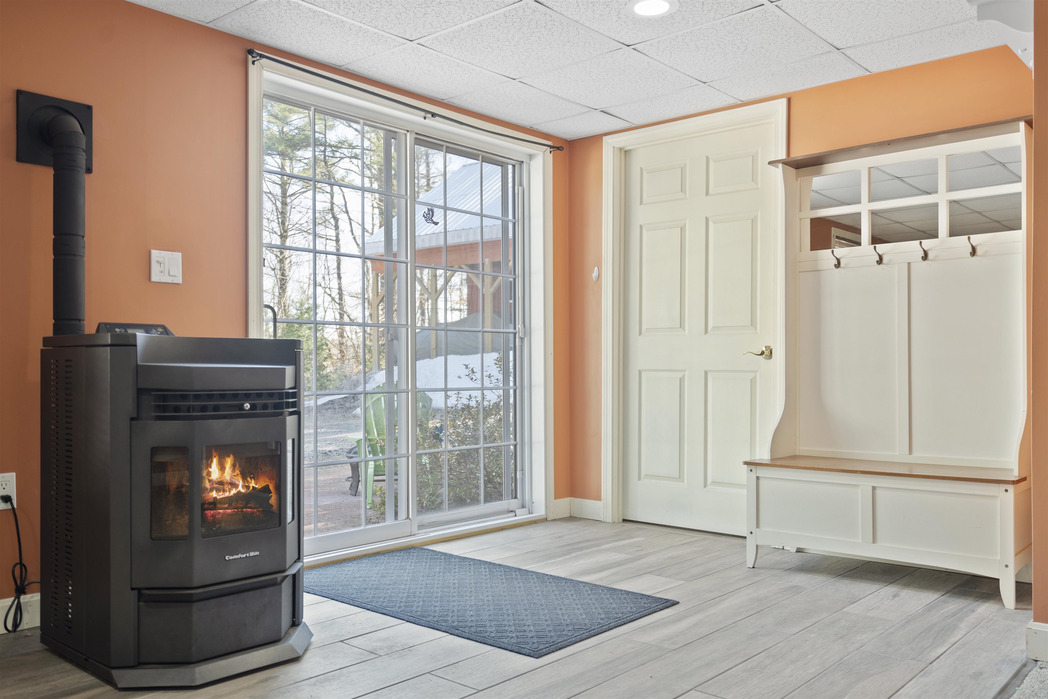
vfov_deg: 45.0
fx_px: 844
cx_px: 524
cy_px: 350
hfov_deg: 63.7
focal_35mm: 29
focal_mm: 29
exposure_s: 1/10
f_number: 4
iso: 250
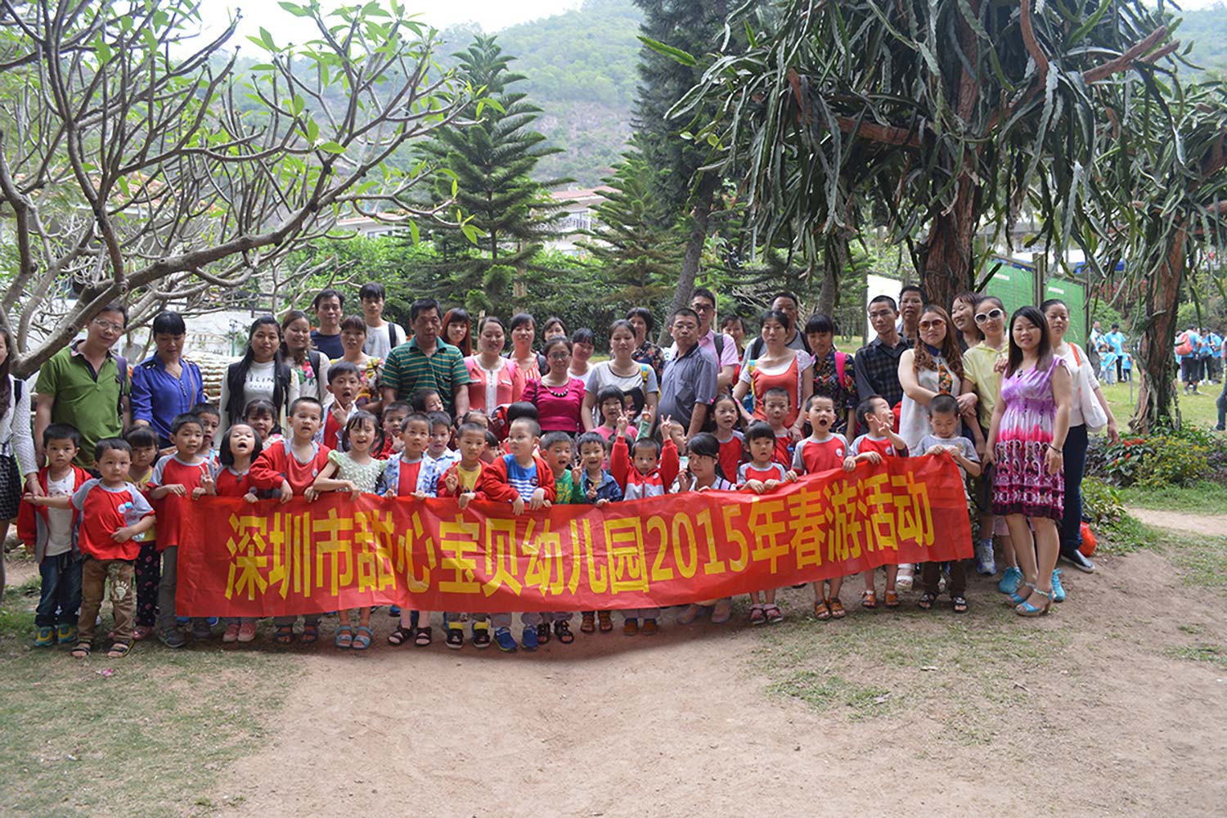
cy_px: 409
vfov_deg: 47.9
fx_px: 920
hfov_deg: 67.4
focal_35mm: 27
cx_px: 614
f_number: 5
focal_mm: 18
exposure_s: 1/100
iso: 400
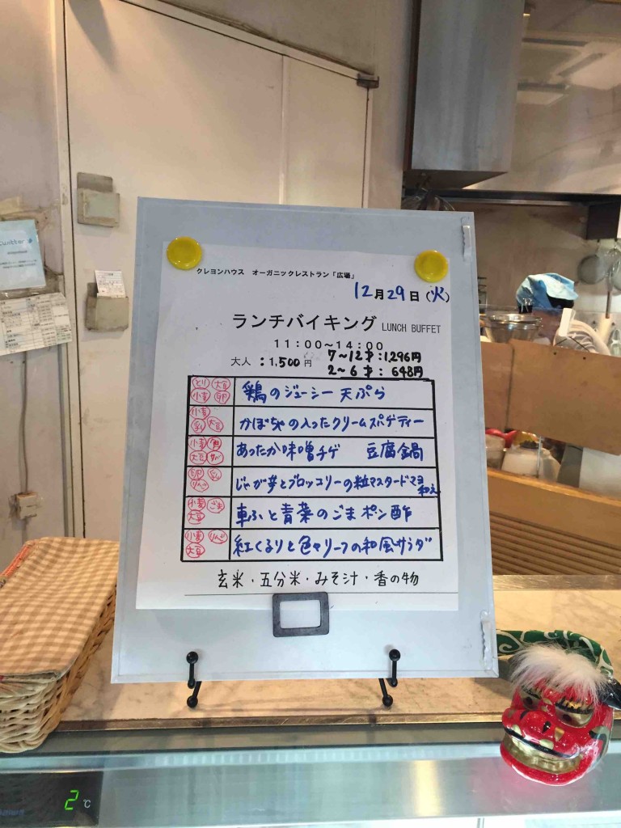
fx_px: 694
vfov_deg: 61.7
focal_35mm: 29
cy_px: 414
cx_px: 310
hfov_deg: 48.2
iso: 125
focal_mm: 4.15
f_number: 2.2
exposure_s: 1/30
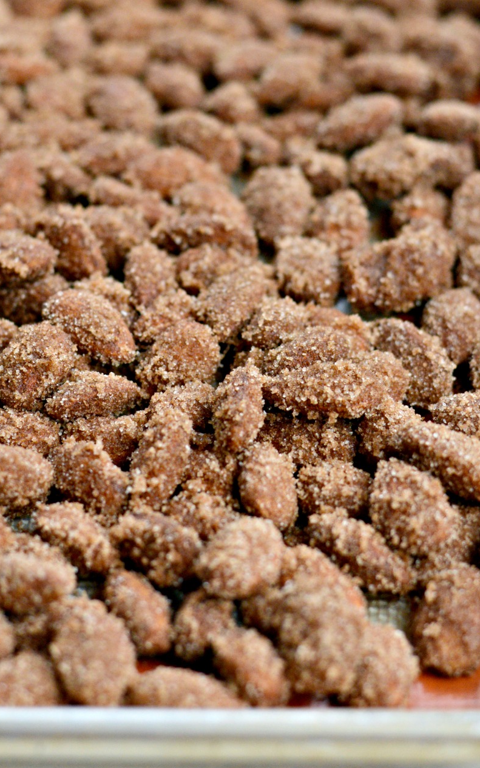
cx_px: 235
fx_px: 1863
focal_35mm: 89
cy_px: 272
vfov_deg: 23.2
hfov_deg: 14.7
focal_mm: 50
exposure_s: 1/800
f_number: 3.2
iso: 1400
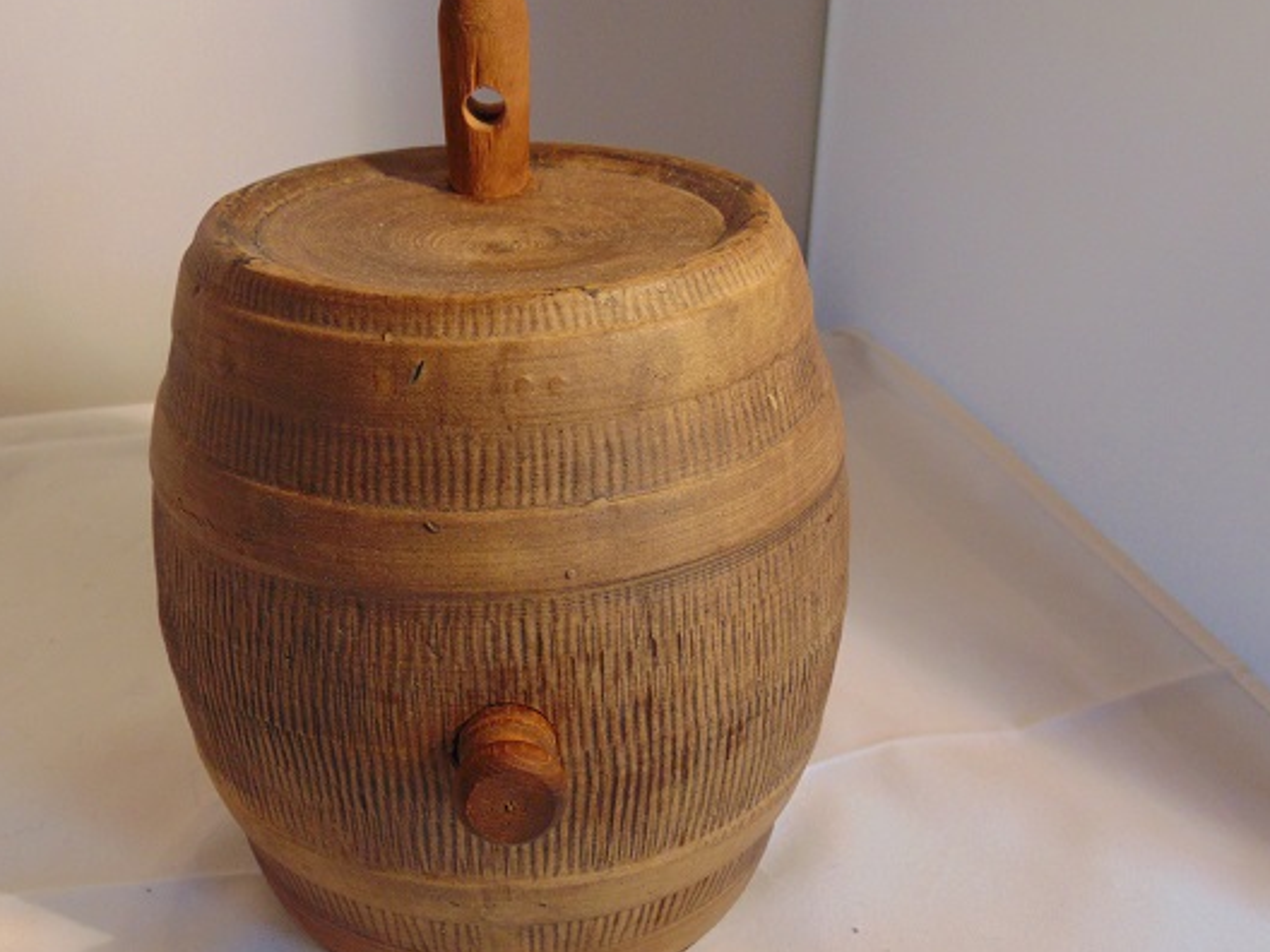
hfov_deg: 46.7
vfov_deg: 36.0
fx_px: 1468
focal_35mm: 40
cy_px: 500
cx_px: 563
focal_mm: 5.8
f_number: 3.2
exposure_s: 1/30
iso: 200
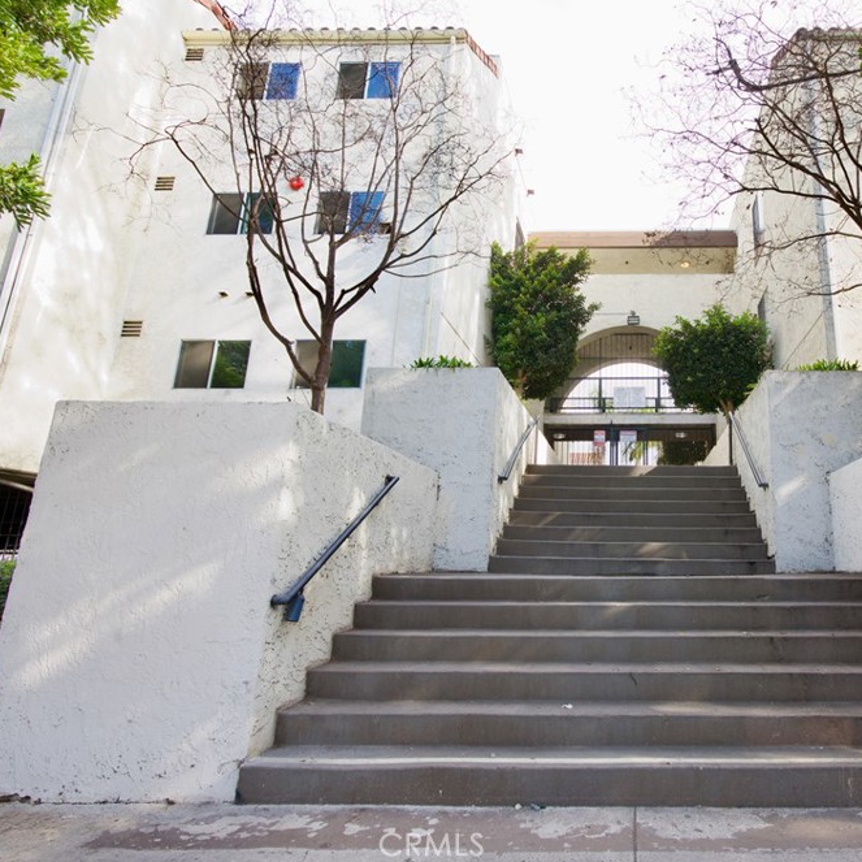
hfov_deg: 68.2
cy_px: 420
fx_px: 592
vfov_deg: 72.1
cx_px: 631
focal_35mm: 21
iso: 320
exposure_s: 1/40
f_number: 11
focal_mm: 16
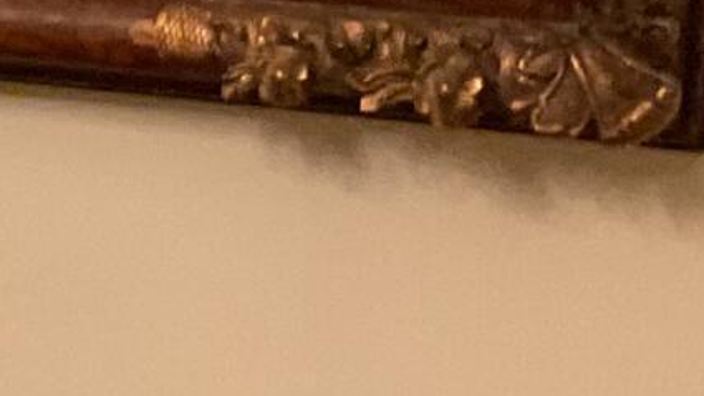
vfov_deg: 5.4
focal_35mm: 223
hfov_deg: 8.1
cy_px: 63
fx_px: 4163
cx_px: -1492
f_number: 1.8
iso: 100
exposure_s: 1/60
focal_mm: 3
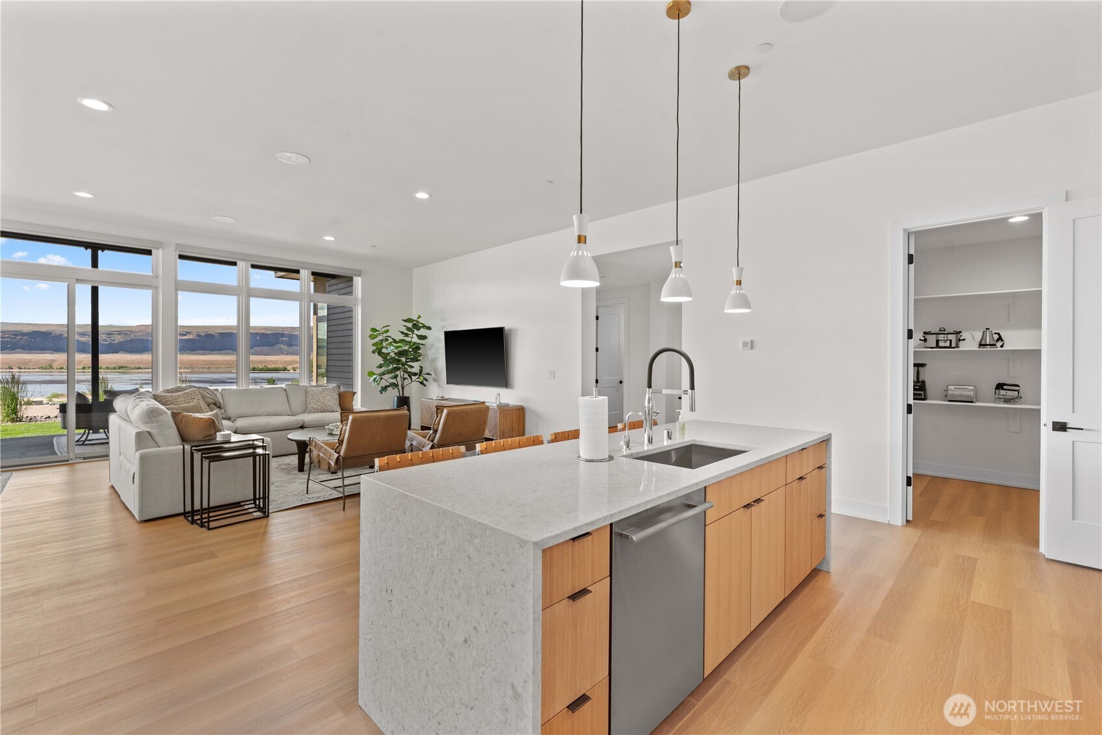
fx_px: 459
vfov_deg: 77.4
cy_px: 368
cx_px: 551
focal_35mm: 15
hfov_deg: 100.4
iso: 200
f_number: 8
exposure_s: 1/5
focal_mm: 15
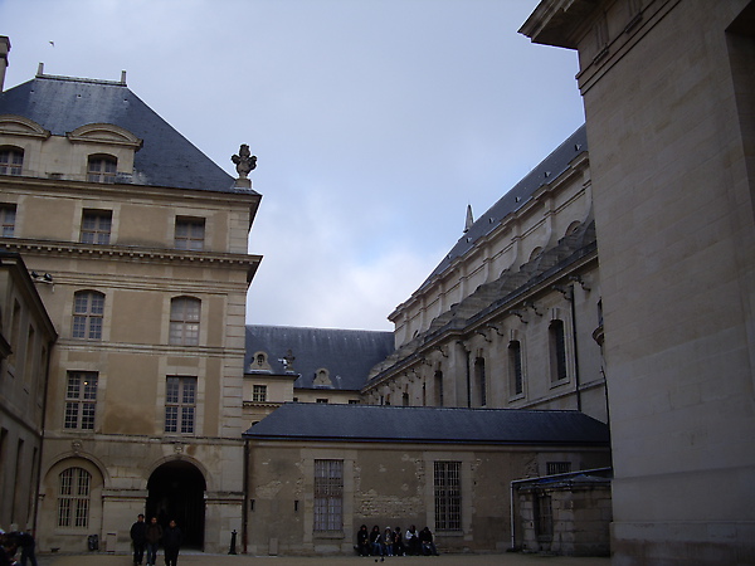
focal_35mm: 38
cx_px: 378
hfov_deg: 49.0
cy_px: 283
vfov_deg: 37.7
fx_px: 829
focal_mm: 7.9
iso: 64
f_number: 2.8
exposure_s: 1/500
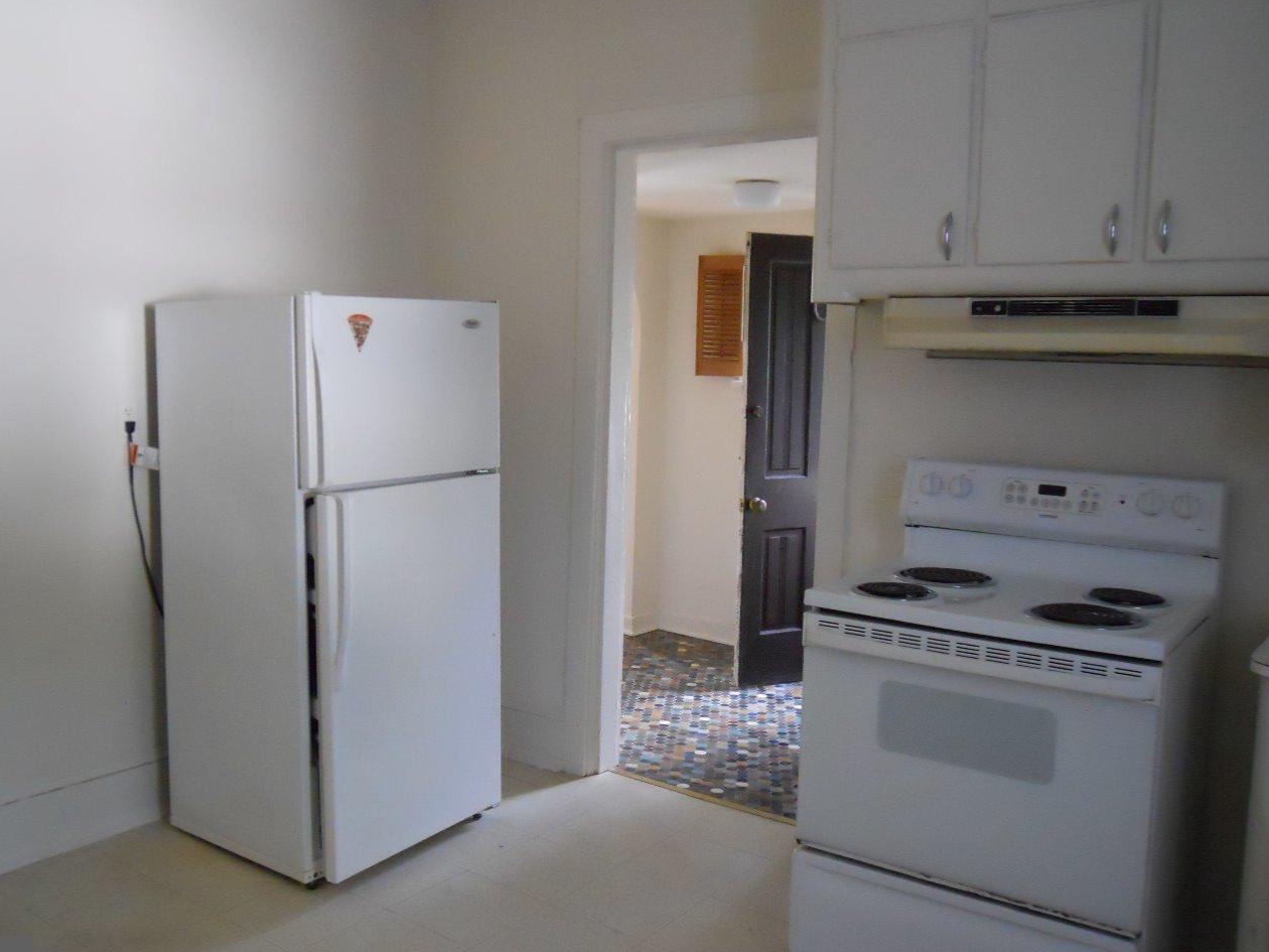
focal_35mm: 32
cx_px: 581
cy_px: 450
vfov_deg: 44.1
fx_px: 1173
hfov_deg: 56.7
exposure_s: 1/50
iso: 800
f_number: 2.7
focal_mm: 5
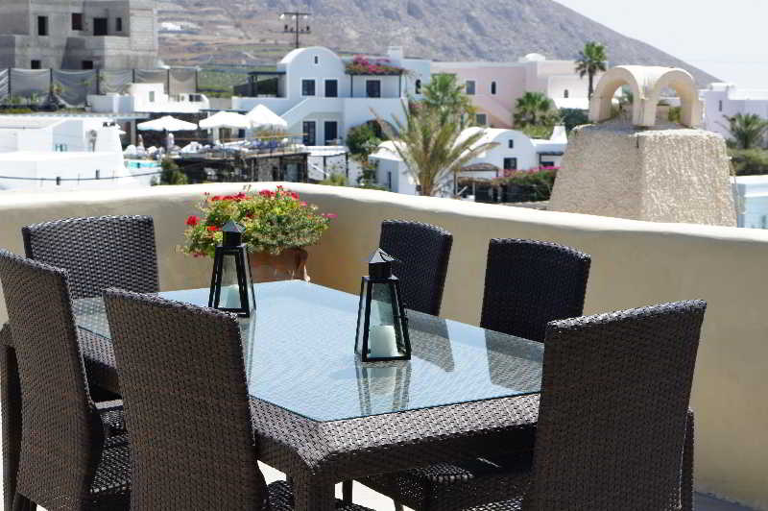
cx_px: 384
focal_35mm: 75
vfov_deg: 18.2
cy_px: 256
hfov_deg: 27.0
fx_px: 1599
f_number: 10
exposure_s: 1/160
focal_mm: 50
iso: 200
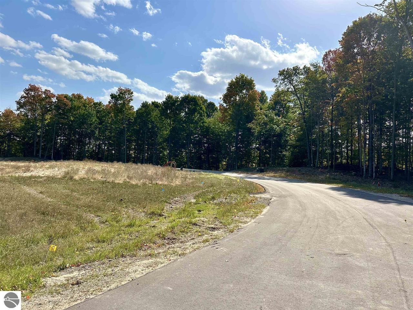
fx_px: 286
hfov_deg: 71.6
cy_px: 155
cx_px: 206
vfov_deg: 56.8
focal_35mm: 24
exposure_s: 1/7042
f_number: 1.78
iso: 80
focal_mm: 6.86
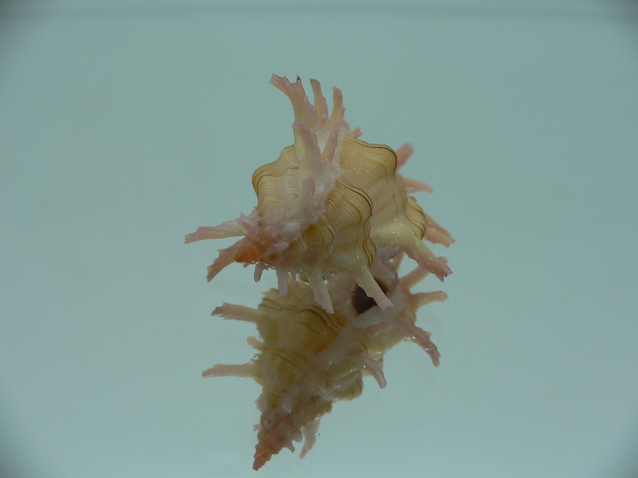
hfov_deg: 52.6
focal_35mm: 35
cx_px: 319
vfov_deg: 40.7
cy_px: 239
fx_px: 645
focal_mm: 4.6
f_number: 2.8
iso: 80
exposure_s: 1/60
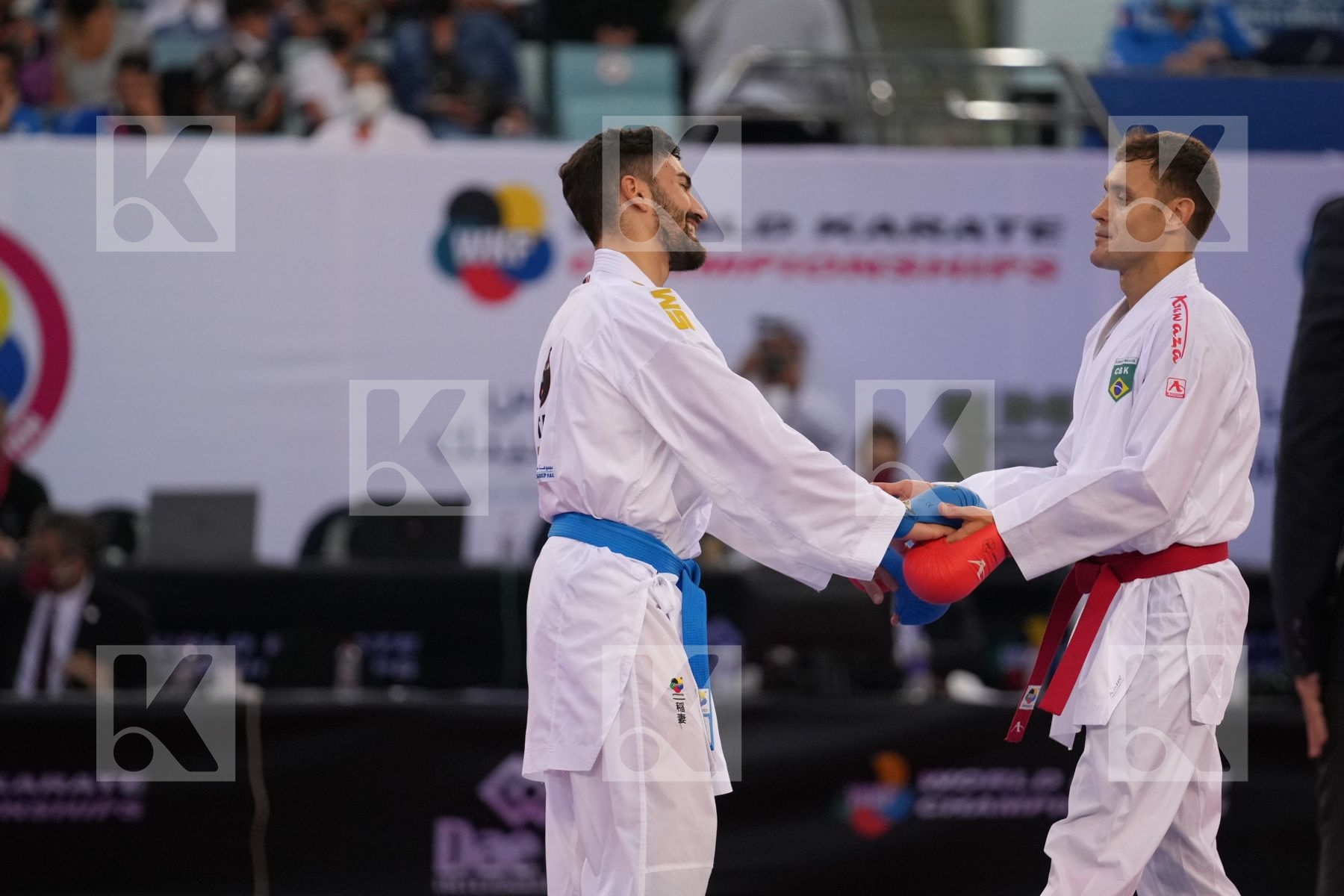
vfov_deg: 4.6
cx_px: 672
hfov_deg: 6.9
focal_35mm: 300
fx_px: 11199
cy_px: 448
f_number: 2.8
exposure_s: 1/1000
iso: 2000
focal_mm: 200
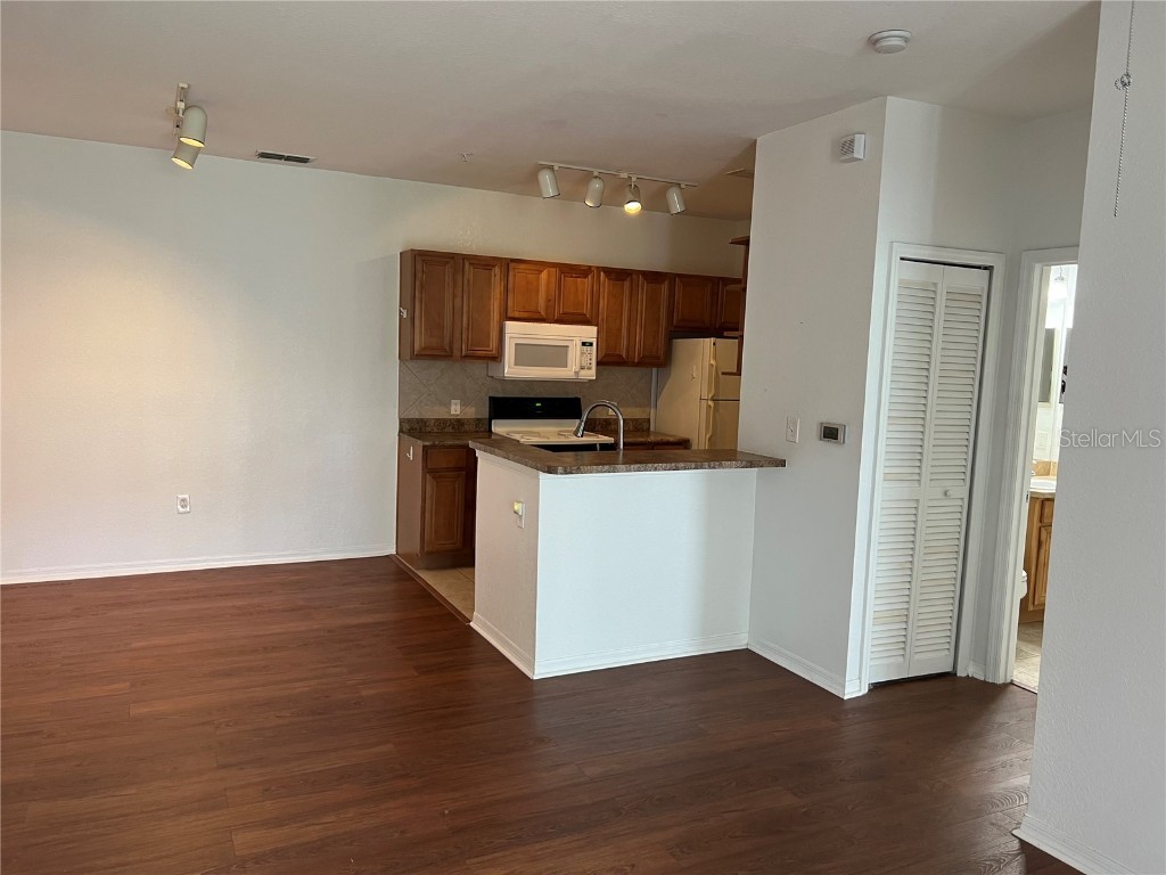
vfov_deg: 53.1
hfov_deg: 67.3
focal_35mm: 26
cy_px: 438
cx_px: 583
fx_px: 876
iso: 125
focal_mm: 5.7
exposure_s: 1/60
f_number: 1.5
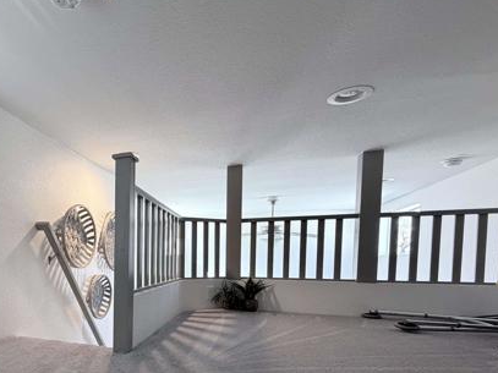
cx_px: 120
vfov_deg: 58.1
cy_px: 278
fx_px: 316
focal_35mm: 22
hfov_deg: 70.8
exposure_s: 1/120
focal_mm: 2.22
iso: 320
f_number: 2.2
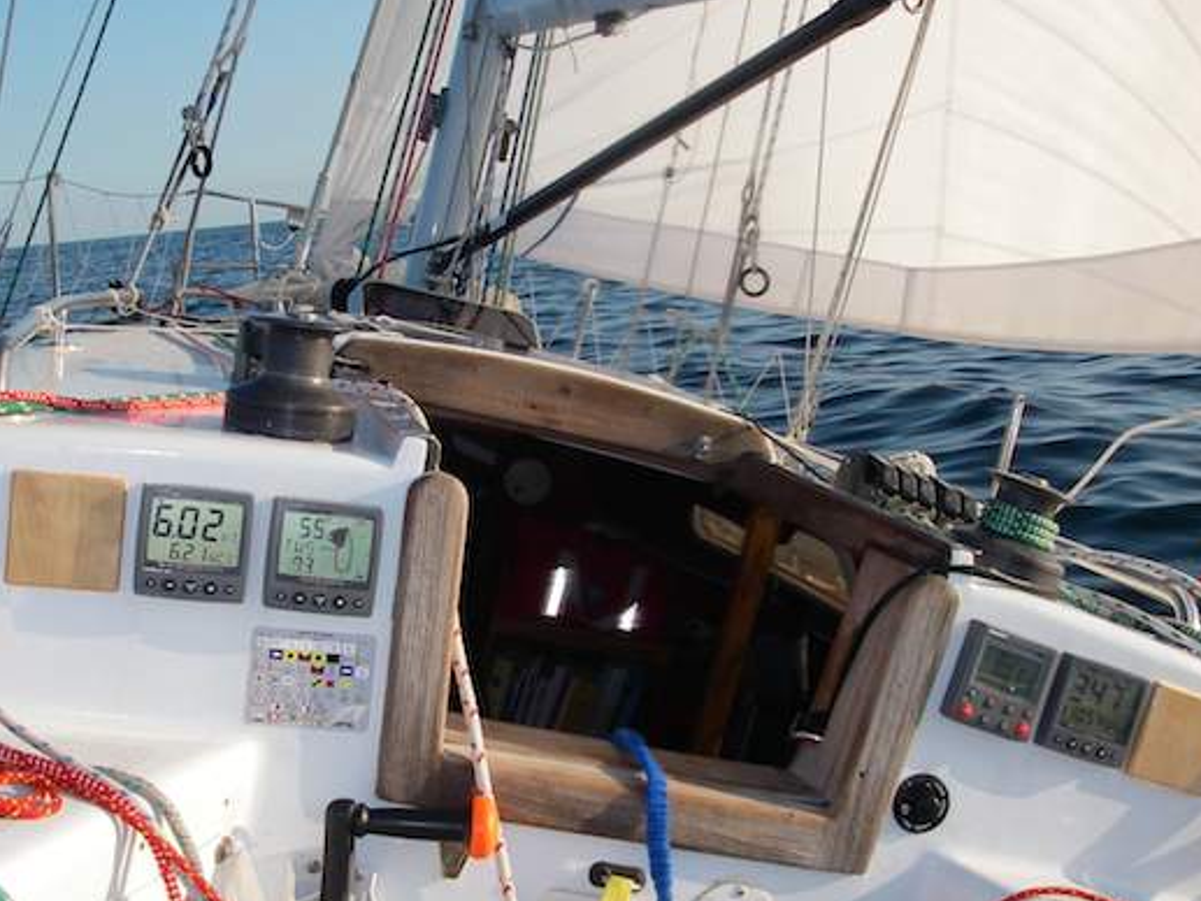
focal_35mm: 47
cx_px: 481
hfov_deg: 40.2
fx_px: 1631
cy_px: 502
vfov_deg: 30.9
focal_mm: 6.3
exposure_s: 1/200
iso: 64
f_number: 6.6
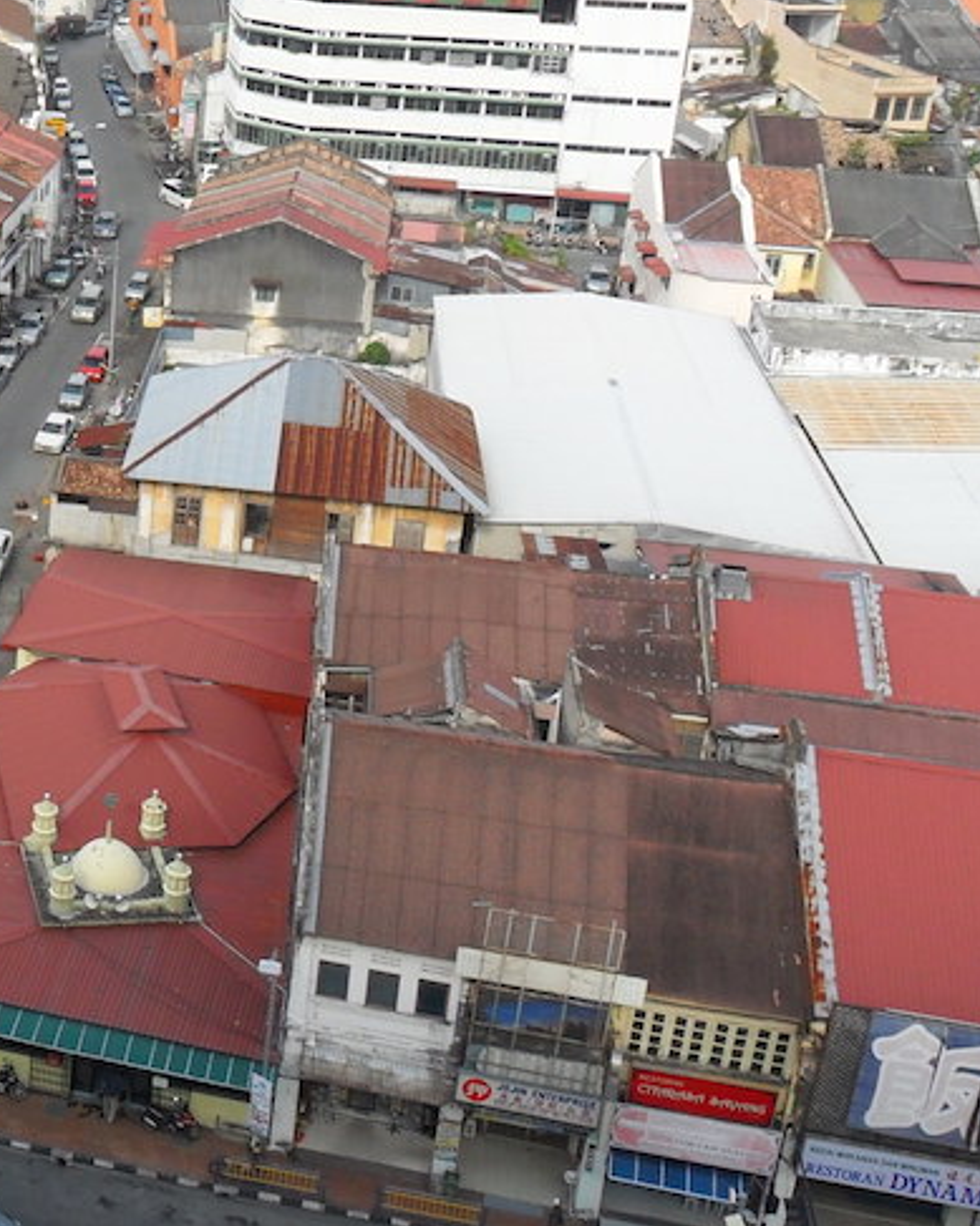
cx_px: -118
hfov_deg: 26.6
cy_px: 463
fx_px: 1887
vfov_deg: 35.8
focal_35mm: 52
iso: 100
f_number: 3.5
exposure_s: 1/750
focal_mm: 4.9
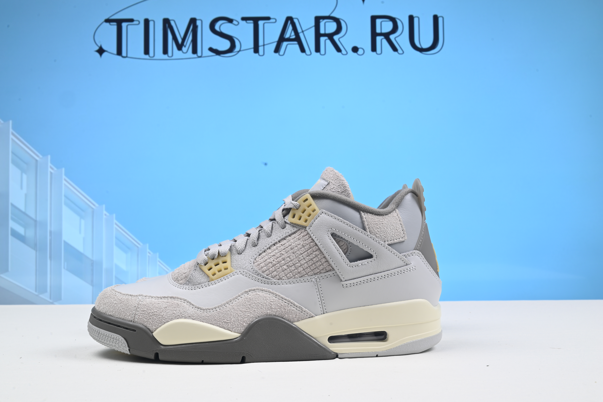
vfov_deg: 33.4
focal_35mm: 40
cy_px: 201
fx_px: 670
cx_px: 302
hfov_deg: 48.4
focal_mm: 40
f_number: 16
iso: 100
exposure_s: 1/2.5
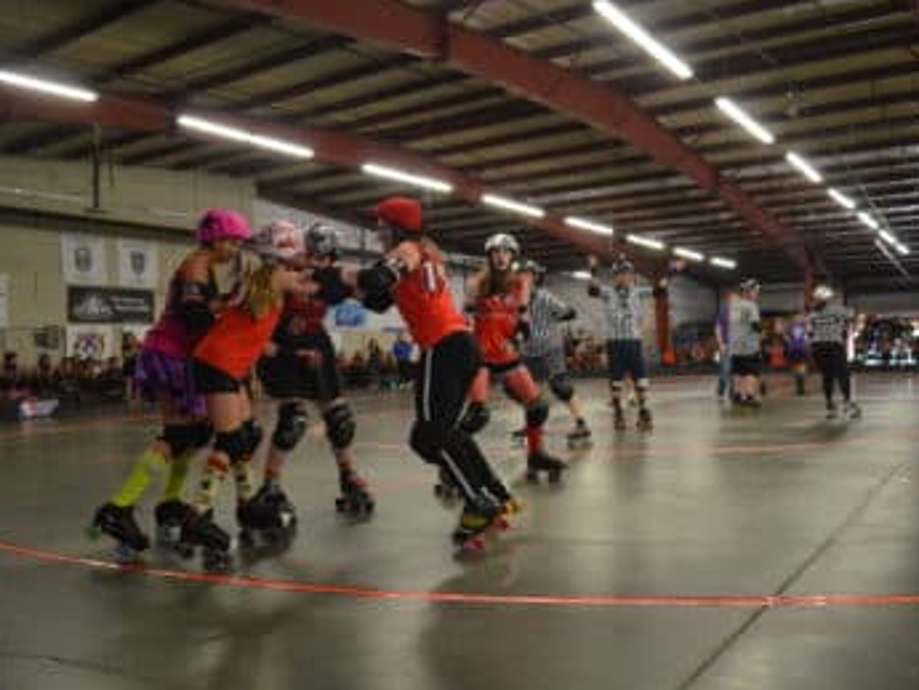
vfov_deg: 46.8
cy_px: 348
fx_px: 797
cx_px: 485
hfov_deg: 59.9
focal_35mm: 30
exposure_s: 1/125
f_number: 3.5
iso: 1600
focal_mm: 18
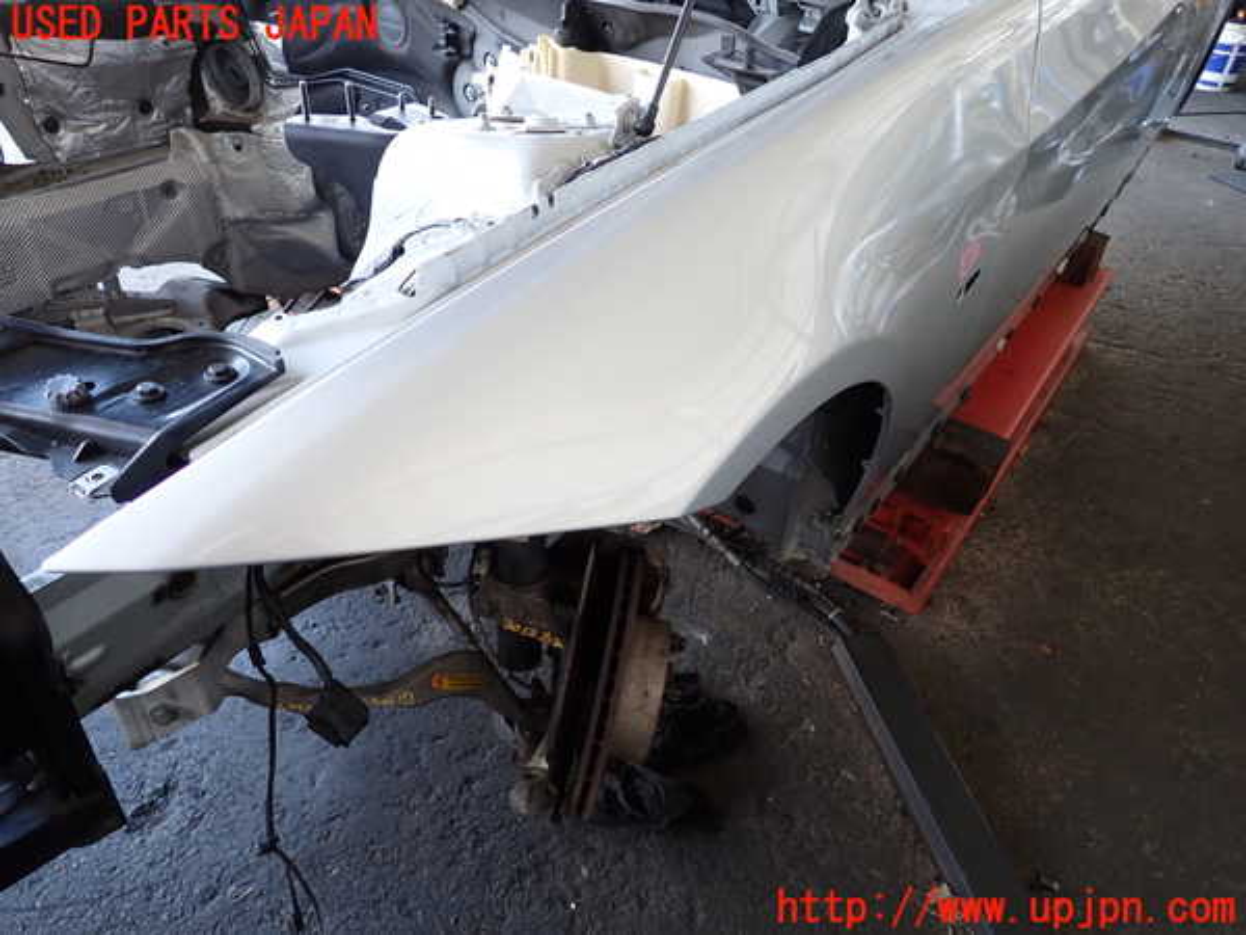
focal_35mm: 25
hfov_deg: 69.4
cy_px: 468
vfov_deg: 54.9
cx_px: 623
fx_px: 900
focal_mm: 4.5
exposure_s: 1/80
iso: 200
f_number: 2
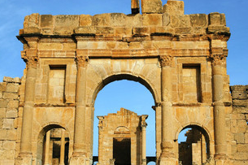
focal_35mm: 52
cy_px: 98
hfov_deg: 38.4
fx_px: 356
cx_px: 133
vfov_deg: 26.1
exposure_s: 1/400
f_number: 10
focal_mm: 25
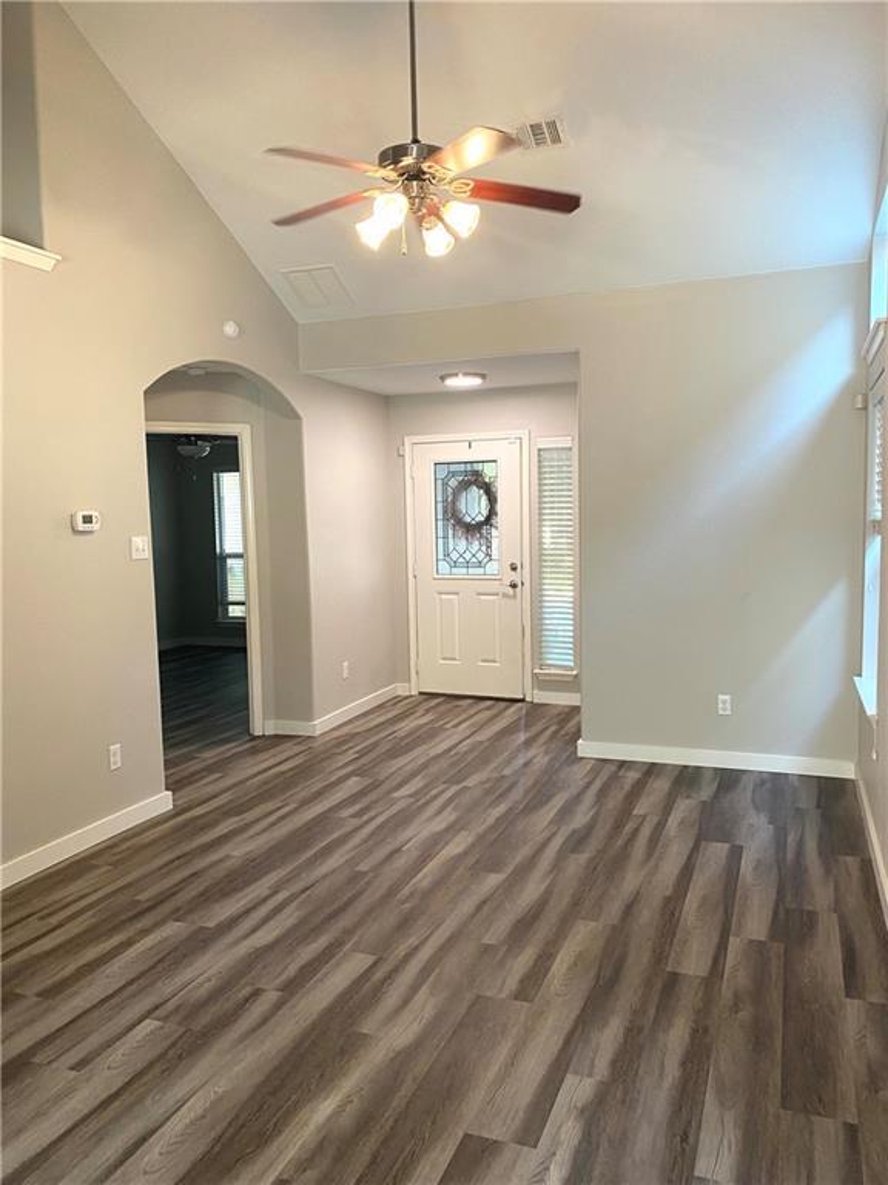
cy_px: 592
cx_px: 444
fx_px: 889
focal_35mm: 26
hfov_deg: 53.1
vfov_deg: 67.3
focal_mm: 4.25
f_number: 1.8
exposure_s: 1/60
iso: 125
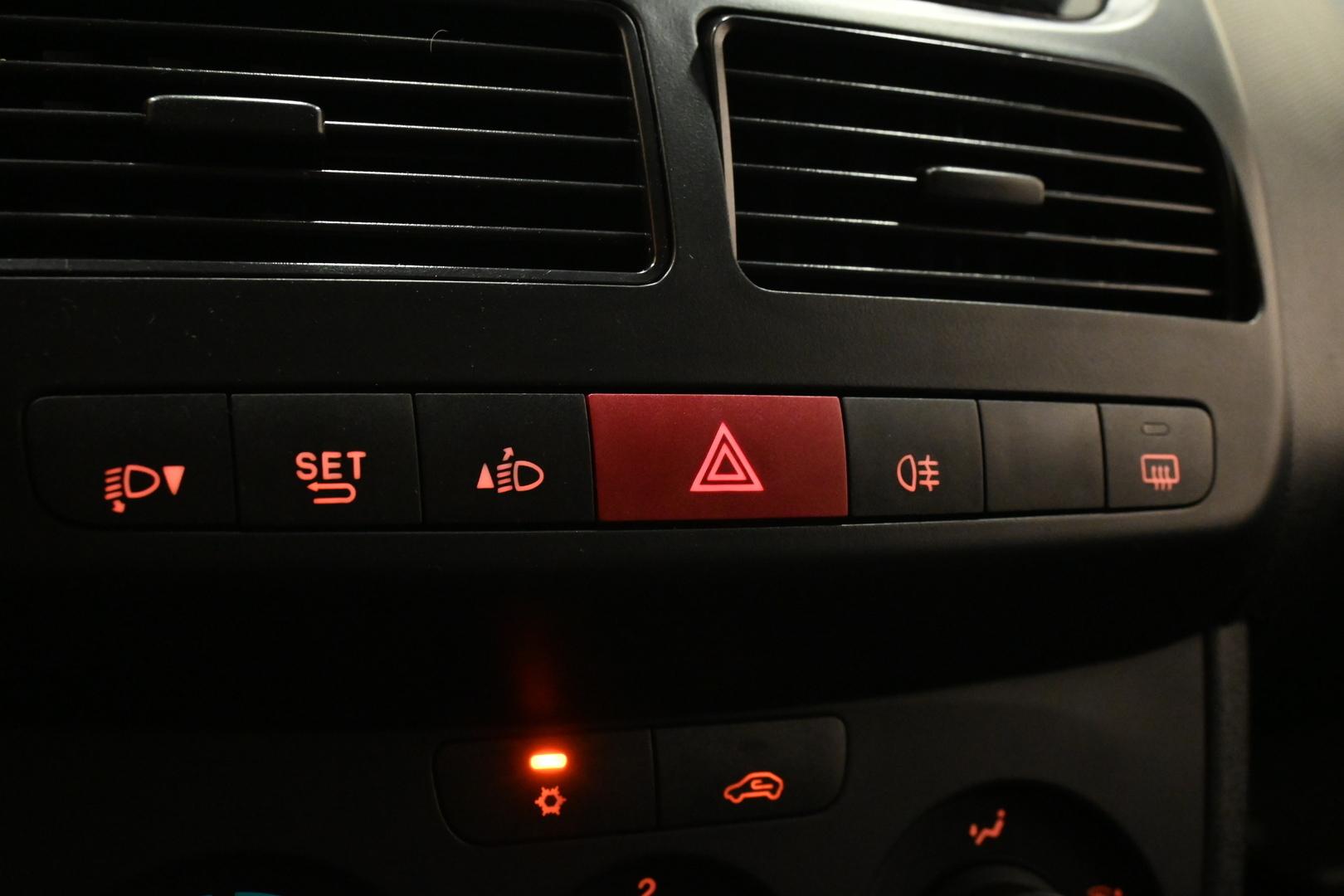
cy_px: 448
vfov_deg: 34.2
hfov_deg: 49.6
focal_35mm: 39
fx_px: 1456
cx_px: 672
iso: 5000
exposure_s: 1/40
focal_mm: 26
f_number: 6.3
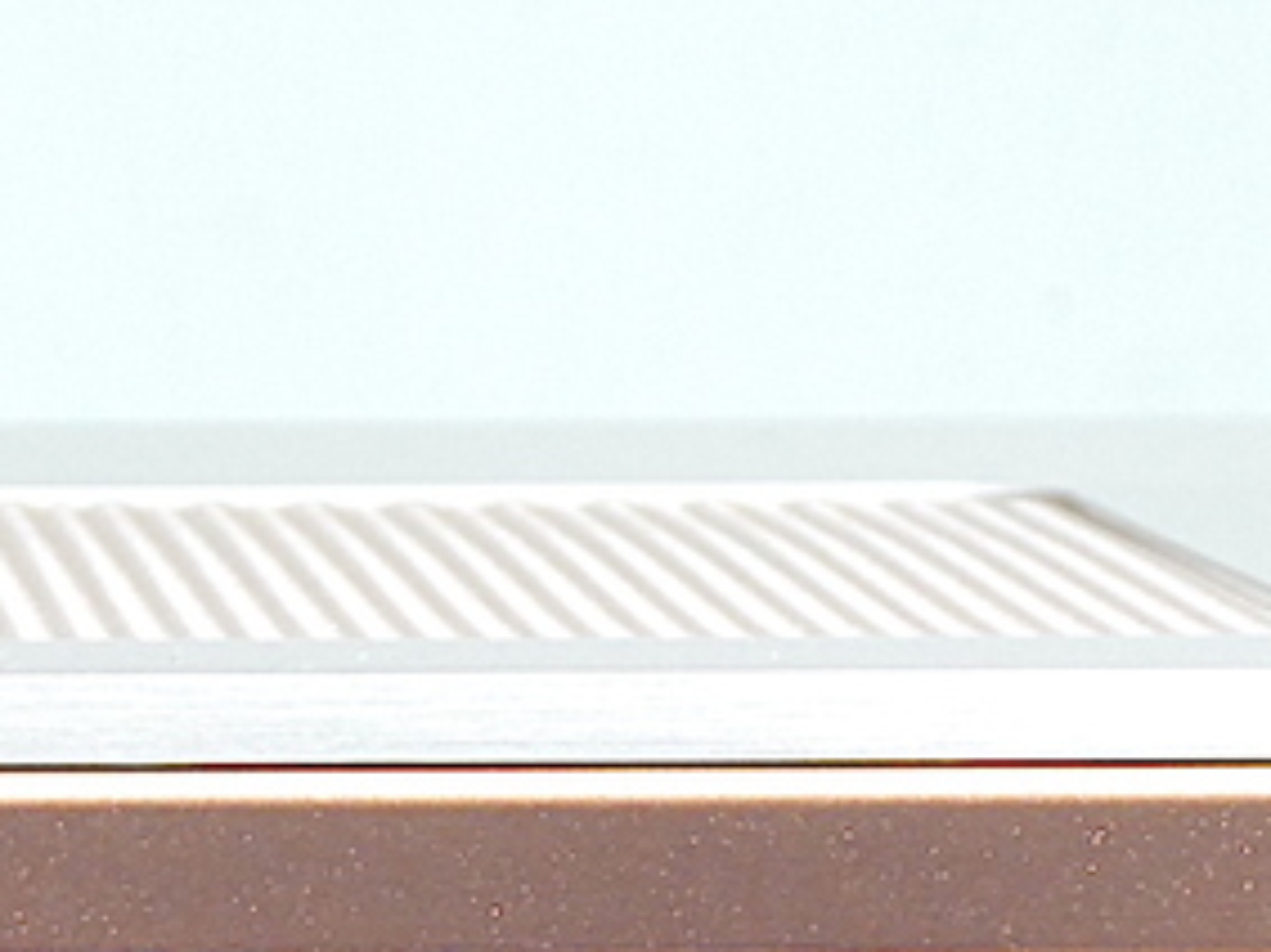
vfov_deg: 2.9
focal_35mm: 512
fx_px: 18791
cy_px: 1531
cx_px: -225
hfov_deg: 3.9
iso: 200
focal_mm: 27.1
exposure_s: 1/3.2
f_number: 5.4
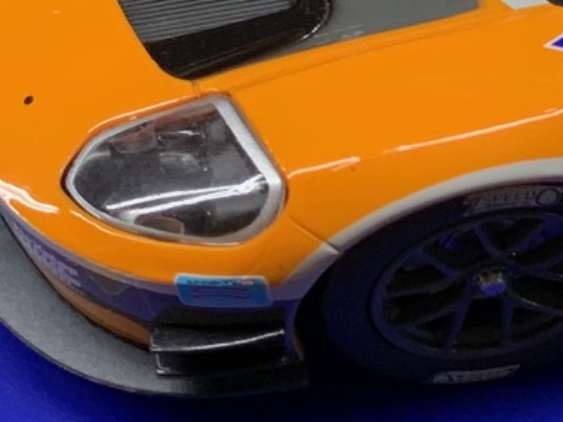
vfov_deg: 10.0
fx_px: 2244
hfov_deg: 13.4
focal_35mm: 138
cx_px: 873
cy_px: -410
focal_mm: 4.25
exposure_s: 1/50
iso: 80
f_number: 1.8
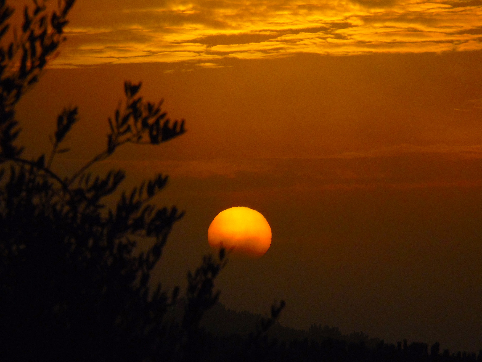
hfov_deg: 4.1
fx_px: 6656
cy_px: 181
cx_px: 241
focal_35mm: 478
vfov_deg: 3.1
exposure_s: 1/1250
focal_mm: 85
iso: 400
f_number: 7.9
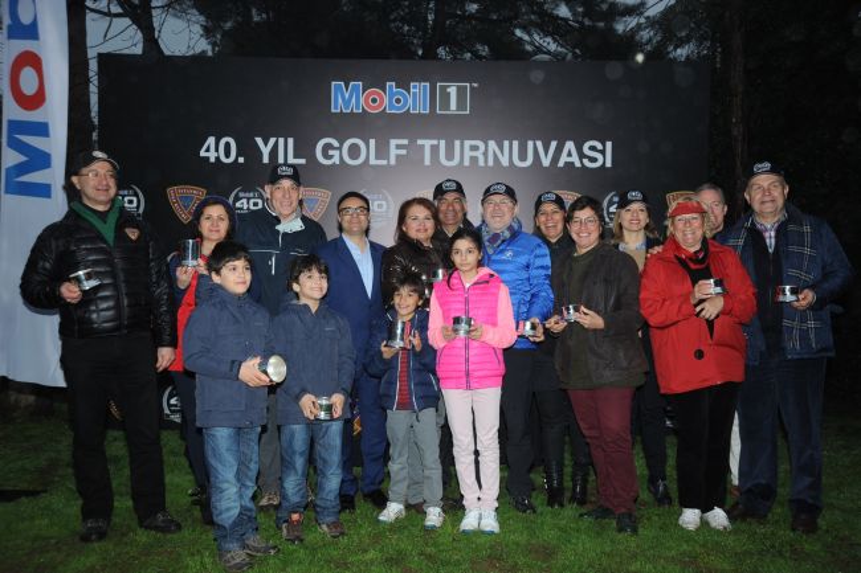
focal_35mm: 38
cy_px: 286
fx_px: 909
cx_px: 430
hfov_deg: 50.7
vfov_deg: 35.0
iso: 640
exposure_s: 1/60
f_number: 6.3
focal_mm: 38
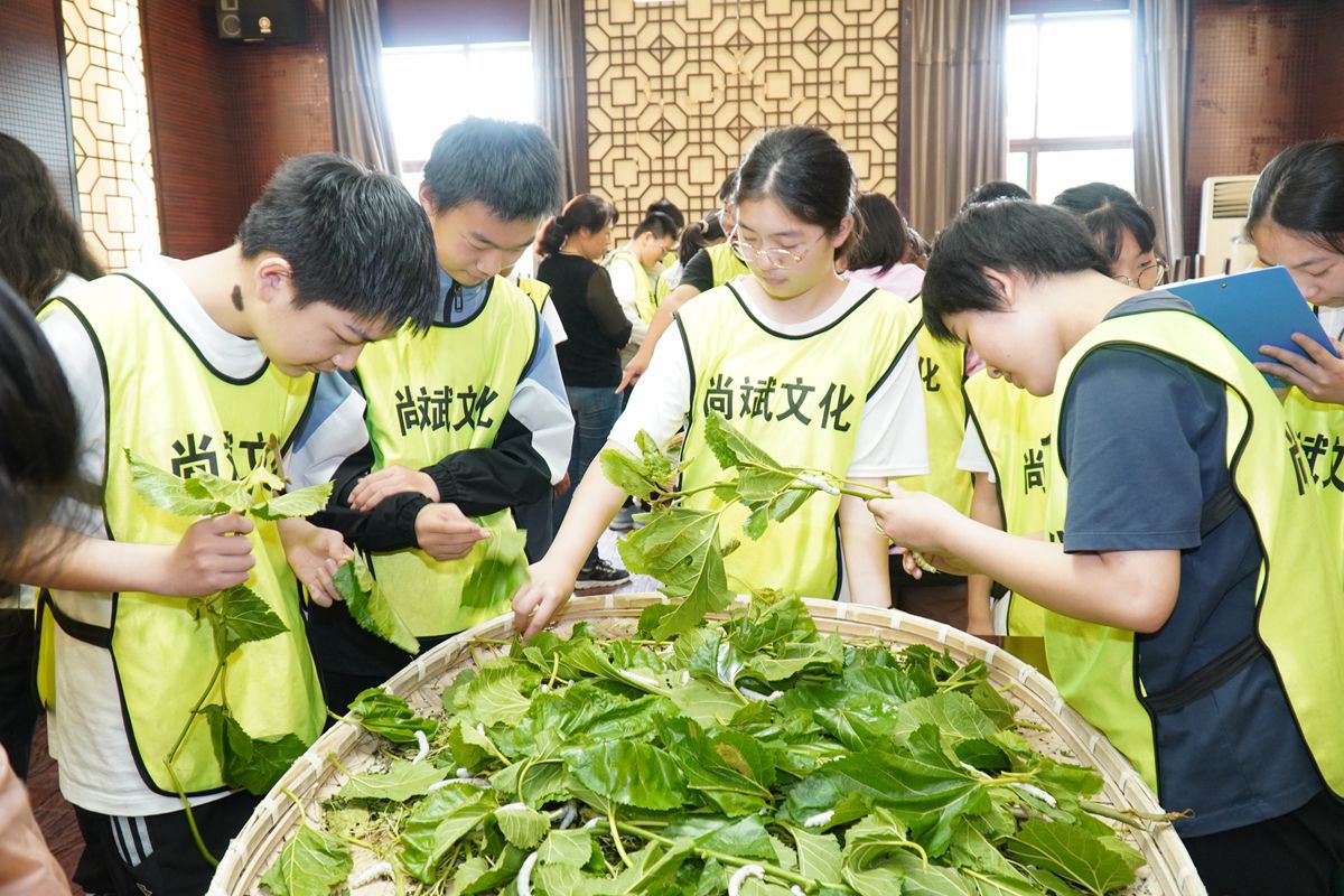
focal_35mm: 27
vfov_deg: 47.9
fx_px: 1008
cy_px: 448
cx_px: 672
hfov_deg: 67.4
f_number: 4
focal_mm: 18
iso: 1600
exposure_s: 1/50
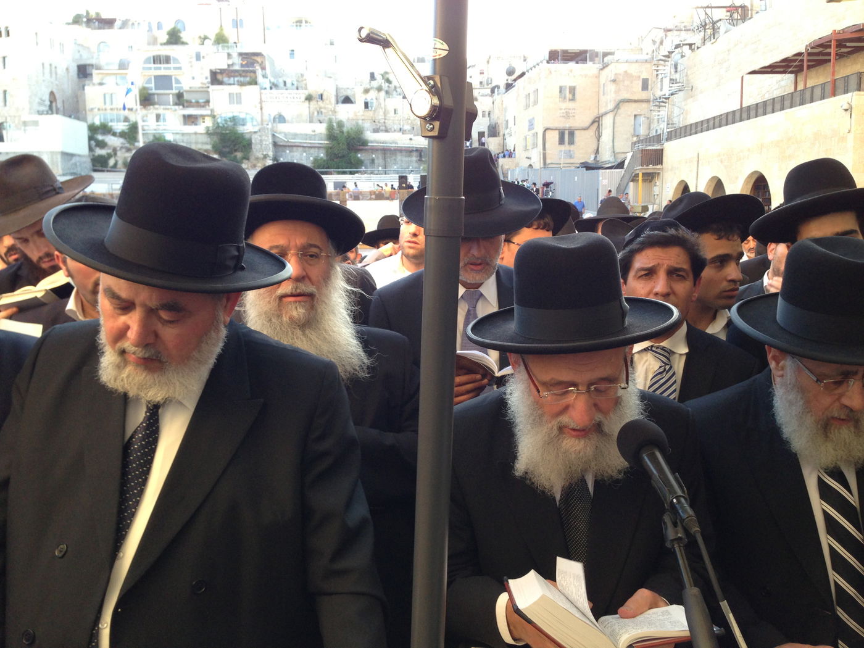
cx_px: 432
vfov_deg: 42.9
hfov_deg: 55.4
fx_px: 824
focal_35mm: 33
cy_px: 324
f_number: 2.4
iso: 80
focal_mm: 4.13
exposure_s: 1/120
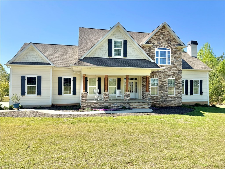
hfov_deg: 71.6
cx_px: 112
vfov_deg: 56.8
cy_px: 84
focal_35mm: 24
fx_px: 156
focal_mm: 6.76
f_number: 1.78
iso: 80
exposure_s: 1/2833
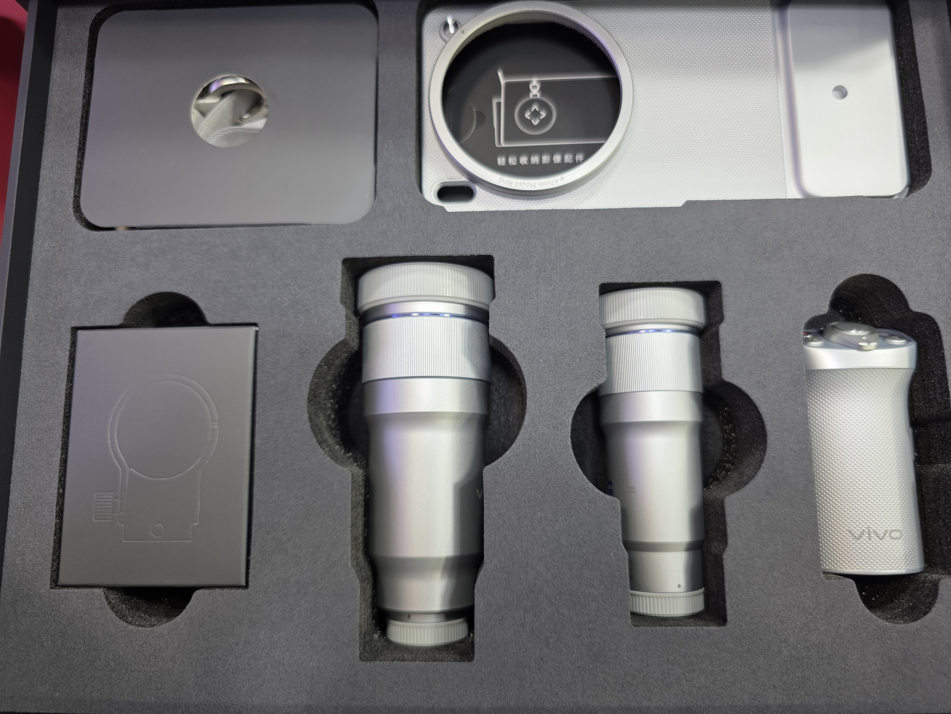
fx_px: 632
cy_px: 357
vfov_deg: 58.9
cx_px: 476
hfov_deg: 73.9
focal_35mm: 23
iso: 50
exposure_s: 1/100
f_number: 1.7
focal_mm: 6.3
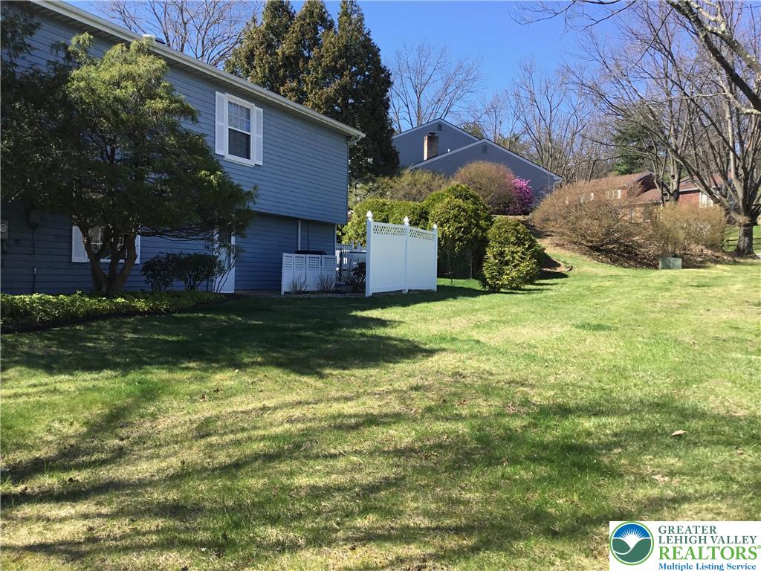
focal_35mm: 31
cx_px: 380
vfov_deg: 45.4
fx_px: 682
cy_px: 286
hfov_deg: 58.4
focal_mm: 3.3
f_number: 2.4
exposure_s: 1/506
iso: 25
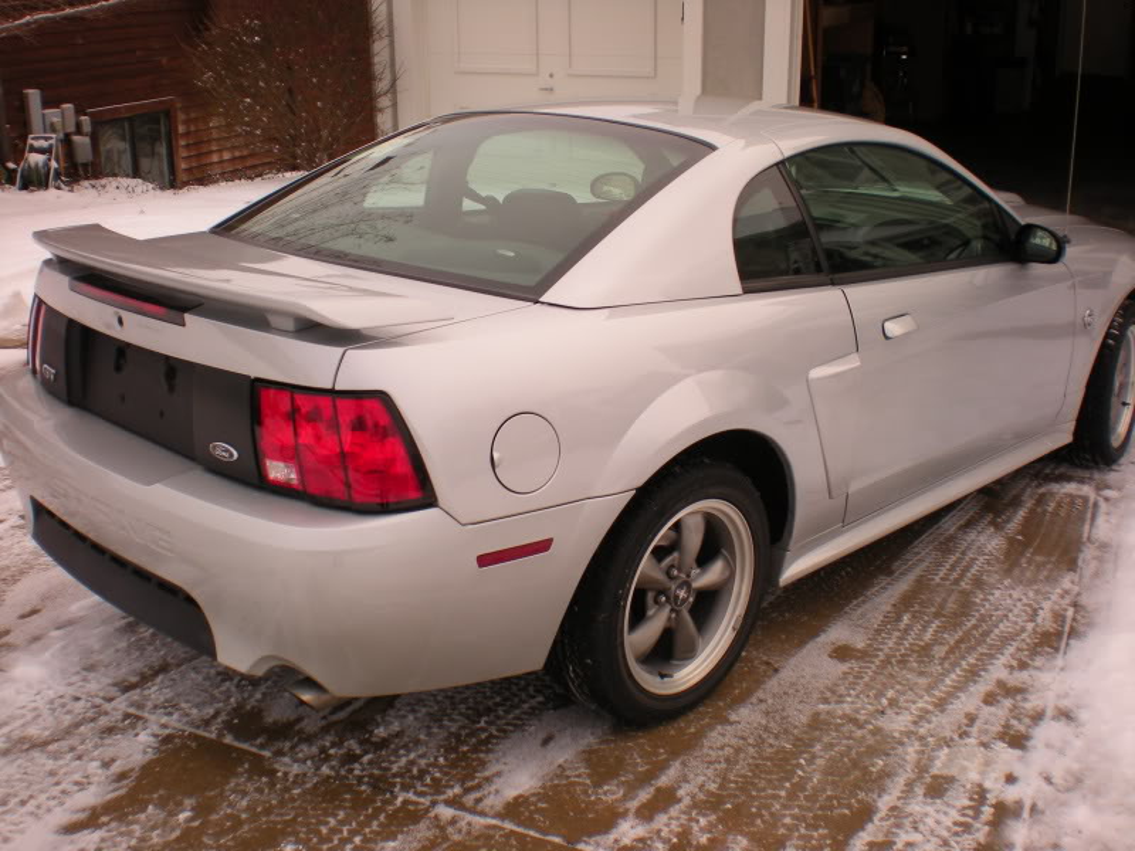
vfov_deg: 37.7
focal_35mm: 38
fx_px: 1246
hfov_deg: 49.0
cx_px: 568
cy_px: 426
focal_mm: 6.3
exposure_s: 1/255
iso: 64
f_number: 4.6
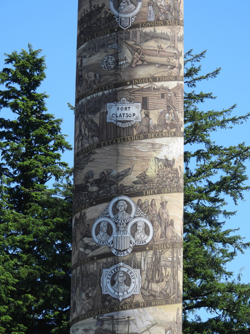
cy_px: 167
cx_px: 125
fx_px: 2889
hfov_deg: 5.0
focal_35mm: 300
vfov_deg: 6.6
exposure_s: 1/400
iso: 100
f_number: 5
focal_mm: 53.5
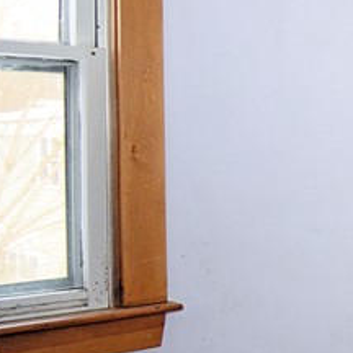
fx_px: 738
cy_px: 139
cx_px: 878
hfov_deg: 14.5
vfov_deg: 26.8
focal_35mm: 64
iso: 400
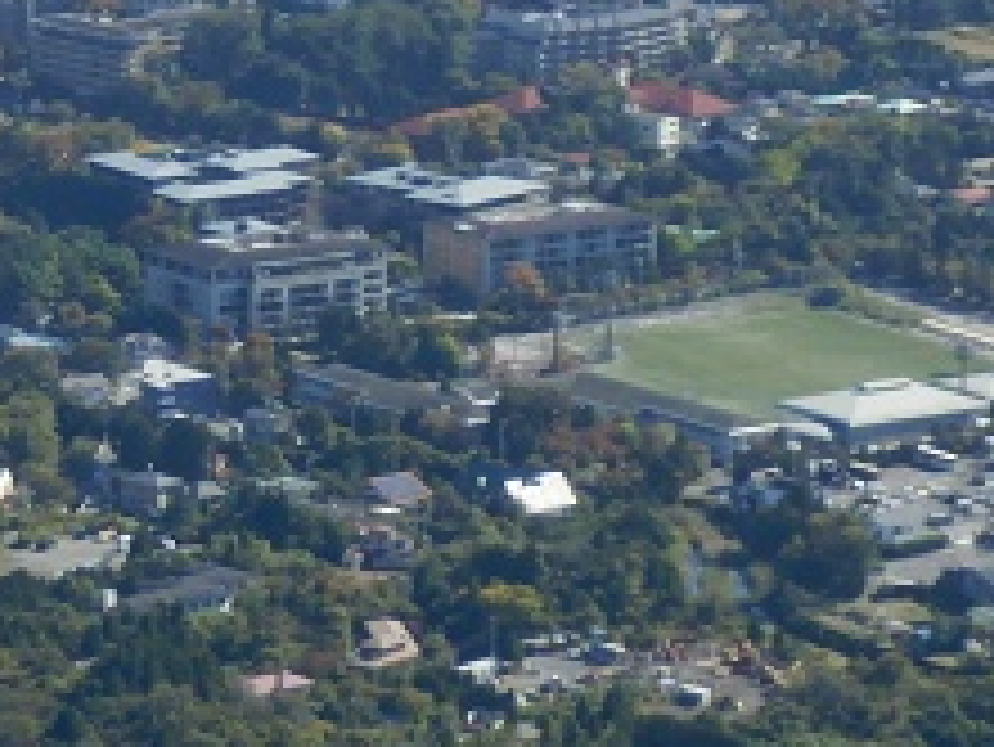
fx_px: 11521
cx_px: -301
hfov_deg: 4.9
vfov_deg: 3.7
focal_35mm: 401
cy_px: -225
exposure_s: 1/250
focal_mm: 19.6
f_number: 5.5
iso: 80
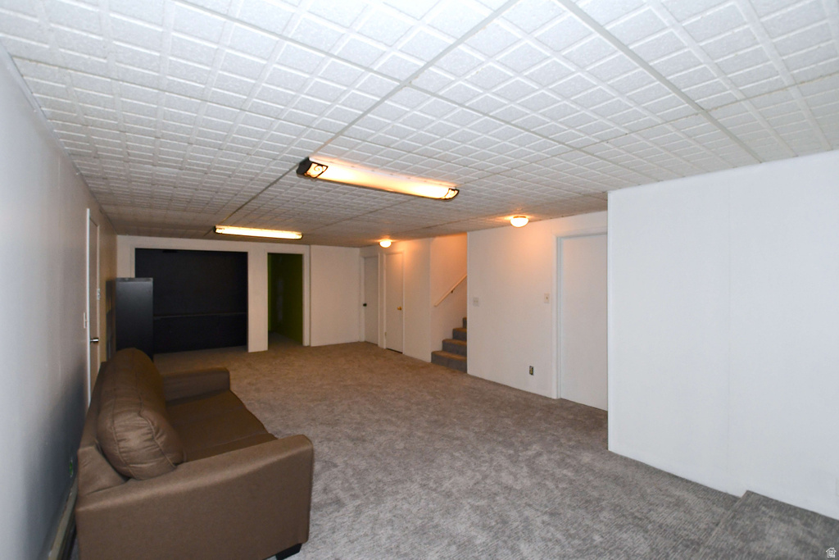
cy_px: 280
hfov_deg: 100.4
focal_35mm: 15
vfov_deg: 77.3
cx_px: 420
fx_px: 350
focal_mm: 10
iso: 1000
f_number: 7.1
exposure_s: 1/60
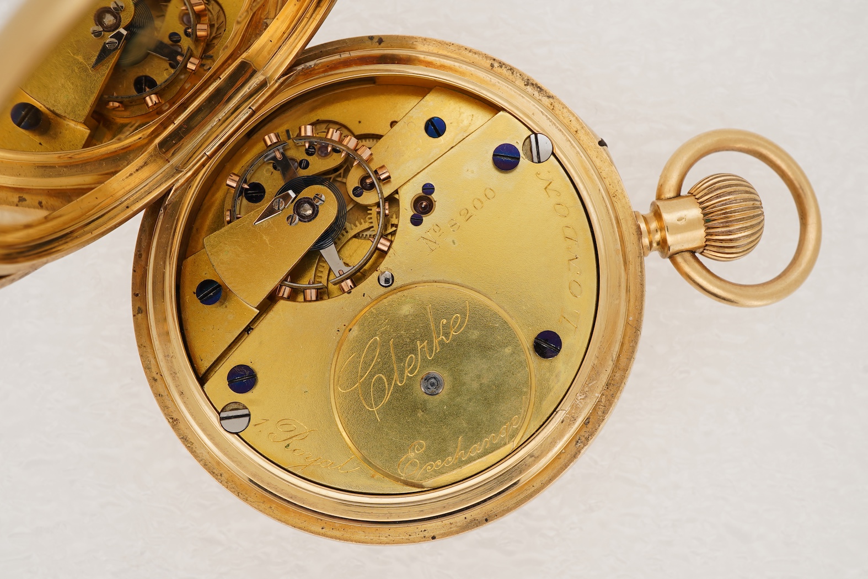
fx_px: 1085
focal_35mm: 45
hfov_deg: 43.6
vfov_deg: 29.9
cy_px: 290
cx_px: 434
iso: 160
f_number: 22
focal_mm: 30
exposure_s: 1/160
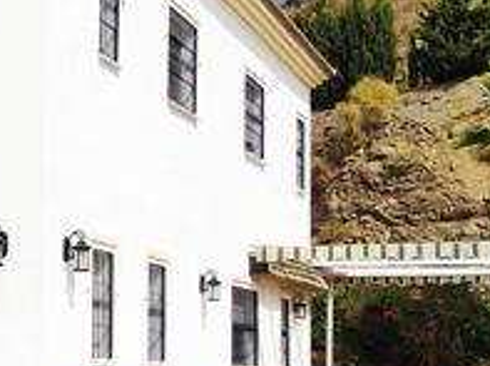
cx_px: -78
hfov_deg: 21.4
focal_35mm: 86
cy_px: 254
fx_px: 1215
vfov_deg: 17.1
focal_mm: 6.72
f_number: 1.69
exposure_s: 1/3567
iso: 100
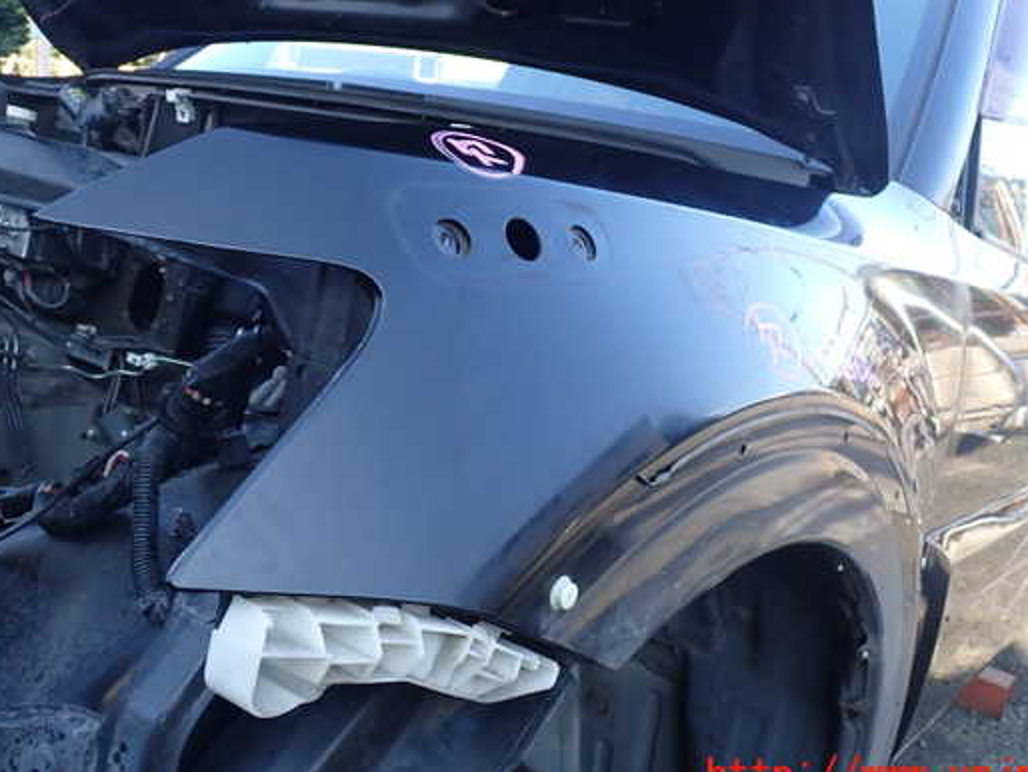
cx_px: 558
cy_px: 352
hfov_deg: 52.5
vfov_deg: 40.7
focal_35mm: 35
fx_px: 1040
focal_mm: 5.4
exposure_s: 1/100
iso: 100
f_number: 3.2
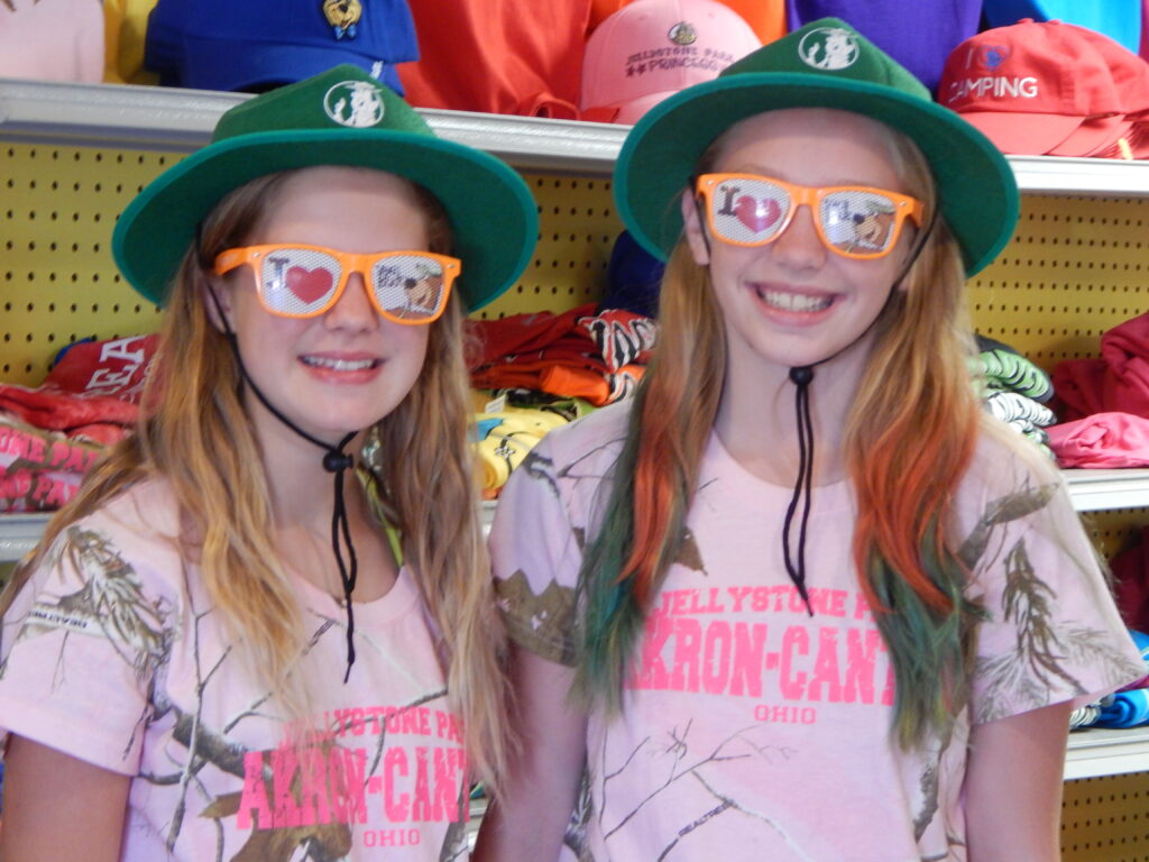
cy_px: 431
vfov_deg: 11.3
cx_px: 574
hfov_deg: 15.1
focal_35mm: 131
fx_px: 4348
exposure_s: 1/15
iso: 400
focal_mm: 23.4
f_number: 4.8
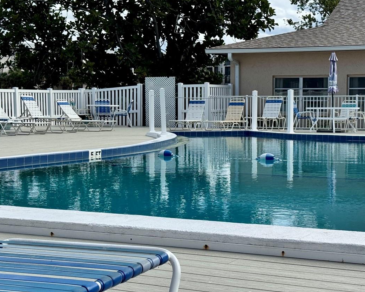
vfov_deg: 21.3
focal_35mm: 72
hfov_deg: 26.3
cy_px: 162
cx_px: 234
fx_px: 778
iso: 64
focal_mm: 6.76
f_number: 1.78
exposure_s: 1/4975
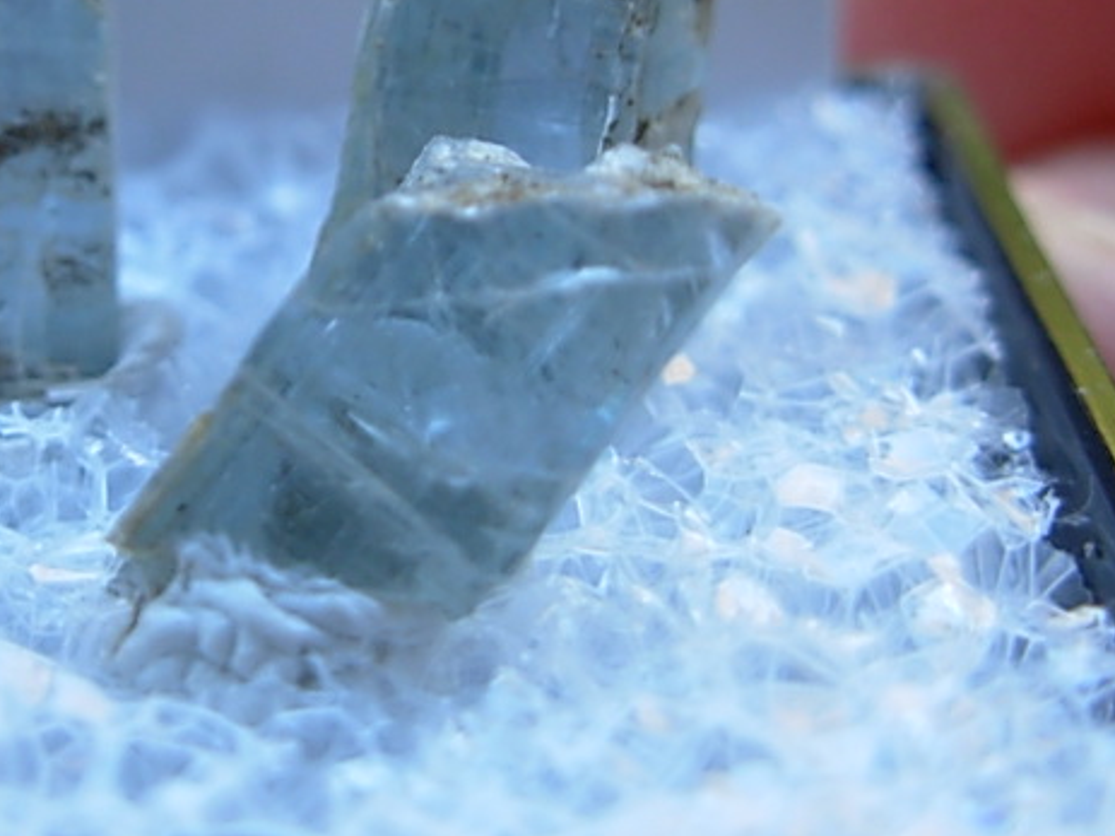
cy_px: 183
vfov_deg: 17.4
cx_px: 335
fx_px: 2705
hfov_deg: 23.1
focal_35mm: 84
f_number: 2.9
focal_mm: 6.3
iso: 50
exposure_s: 1/50.8
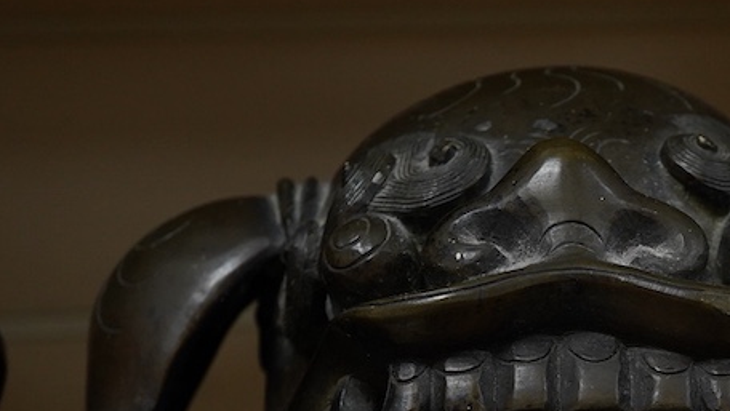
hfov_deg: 22.5
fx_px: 1801
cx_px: 631
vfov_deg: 12.8
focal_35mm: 93
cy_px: 437
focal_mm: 30
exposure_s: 1/125
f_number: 10
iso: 1250
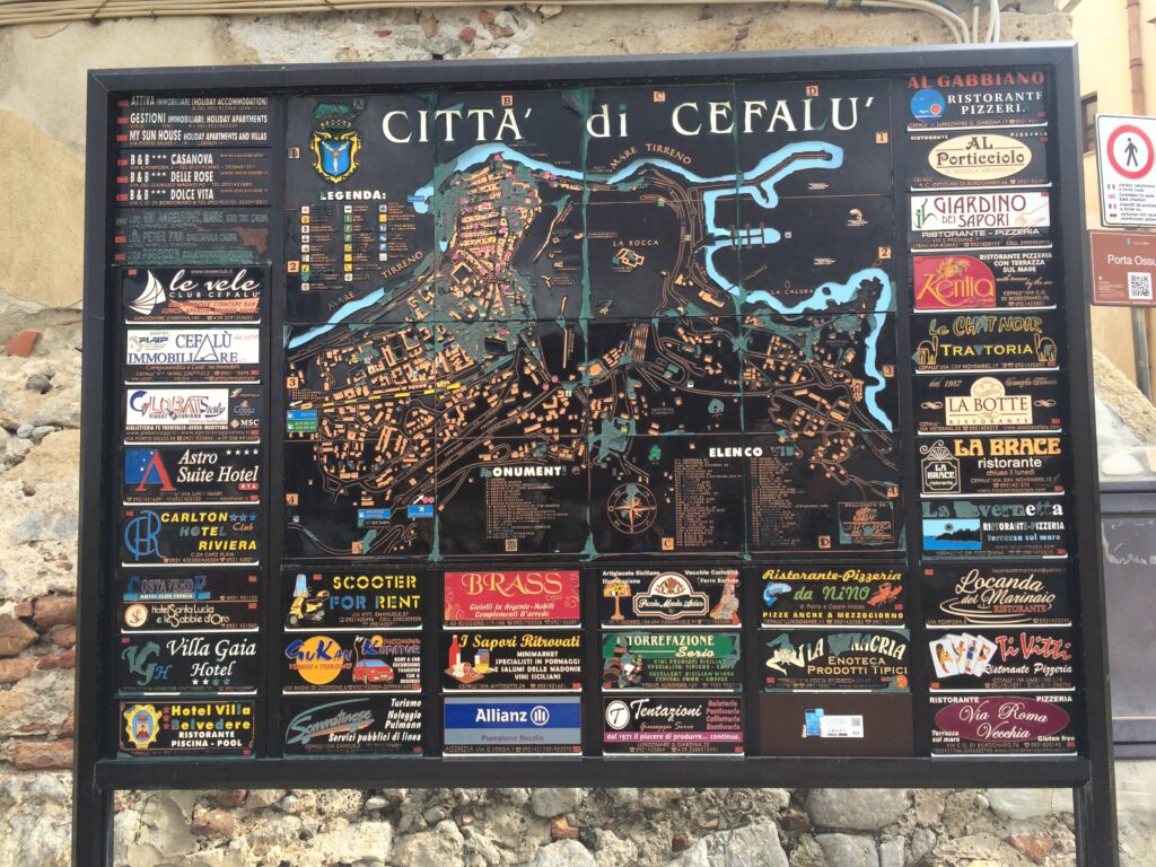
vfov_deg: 48.2
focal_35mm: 29
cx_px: 578
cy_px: 434
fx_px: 968
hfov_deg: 61.7
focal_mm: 4.15
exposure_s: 1/612
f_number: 2.2
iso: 32
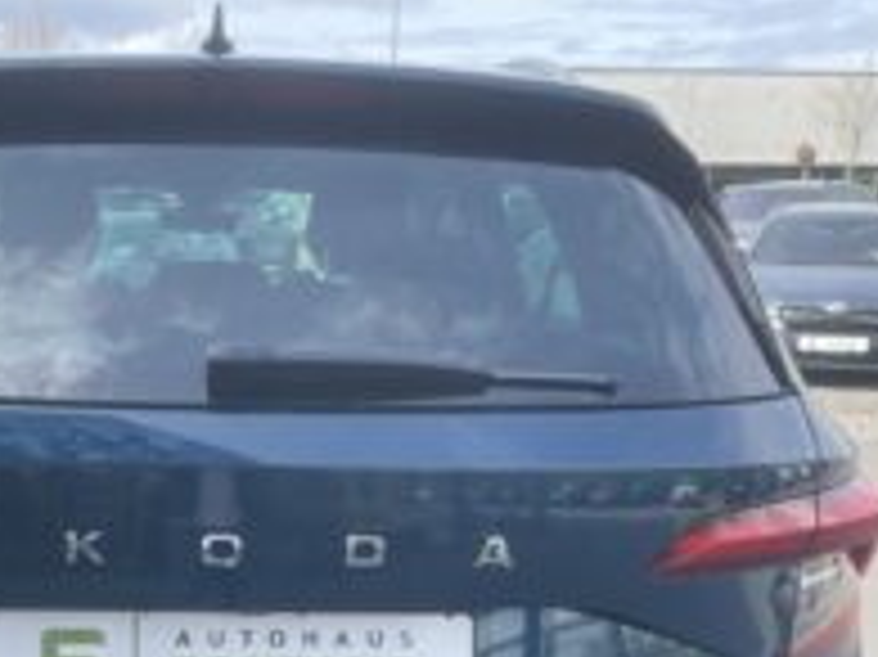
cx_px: 203
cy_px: 585
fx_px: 1217
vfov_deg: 29.1
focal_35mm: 48
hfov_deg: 38.5
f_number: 1.6
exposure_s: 1/587
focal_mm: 4.2
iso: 32
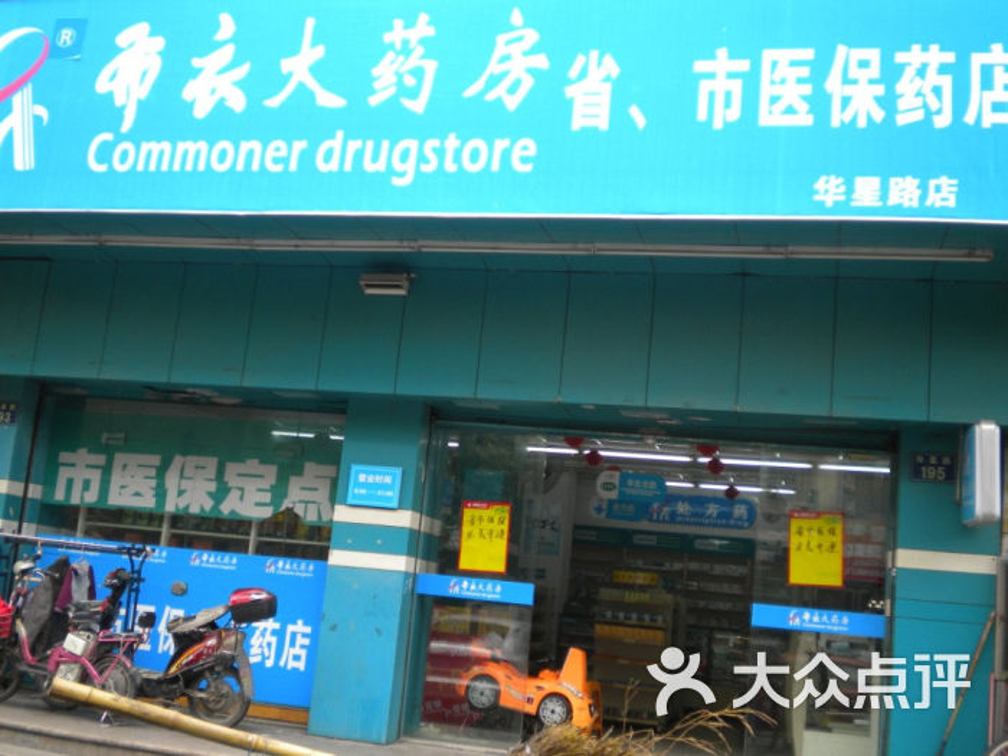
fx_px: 1194
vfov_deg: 35.1
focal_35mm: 41
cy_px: 378
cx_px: 504
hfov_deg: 45.8
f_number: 3.5
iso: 80
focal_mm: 7.4
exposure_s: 1/100
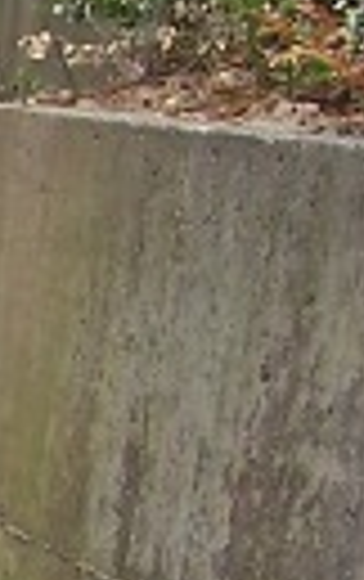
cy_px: 719
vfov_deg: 8.6
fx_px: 3797
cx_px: -1191
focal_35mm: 240
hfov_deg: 4.9
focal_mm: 6.3
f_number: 4
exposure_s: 1/350
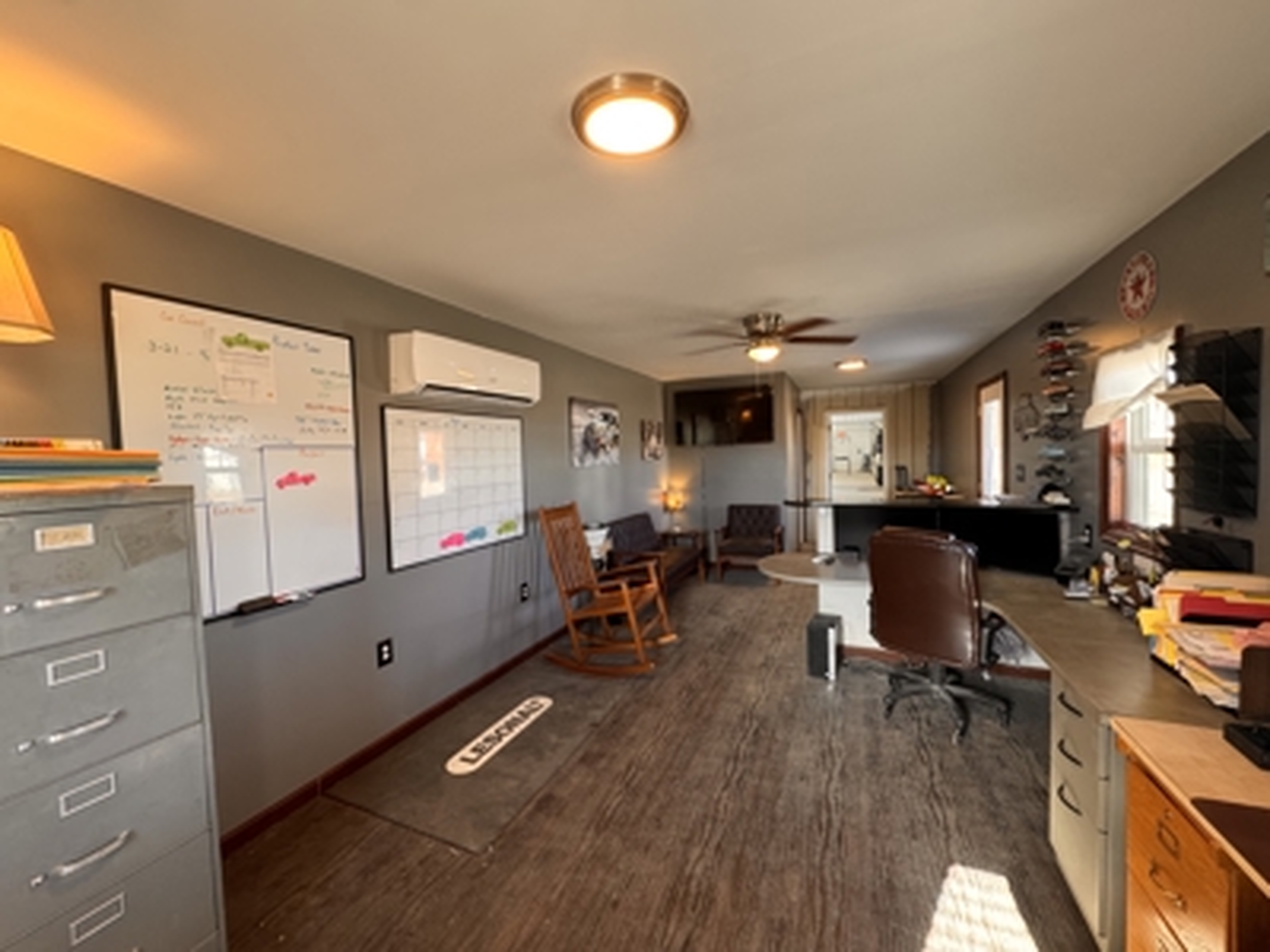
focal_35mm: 14
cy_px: 476
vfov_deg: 85.7
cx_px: 635
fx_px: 514
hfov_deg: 102.1
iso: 250
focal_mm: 2.22
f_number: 2.2
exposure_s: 1/60
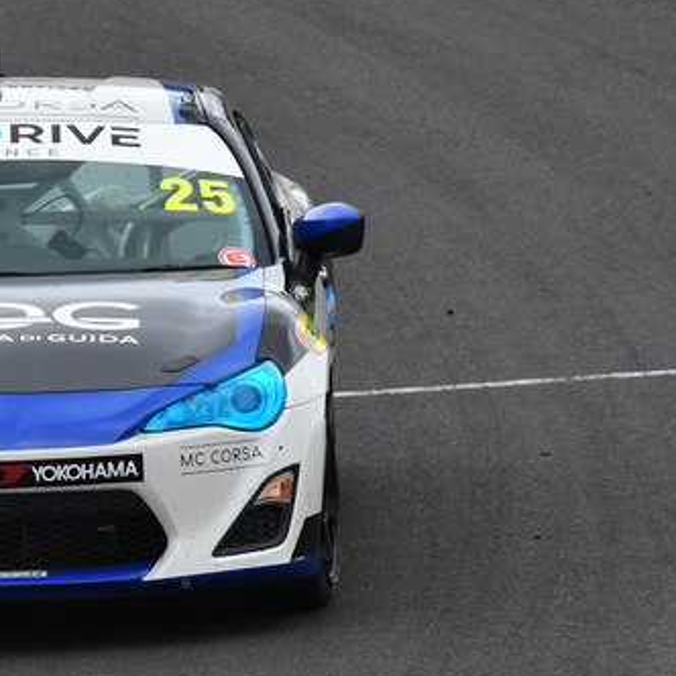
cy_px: 369
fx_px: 27154
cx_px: 0
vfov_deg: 1.4
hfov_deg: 1.4
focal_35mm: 1229
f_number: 11
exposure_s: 1/640
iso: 1000
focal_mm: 400
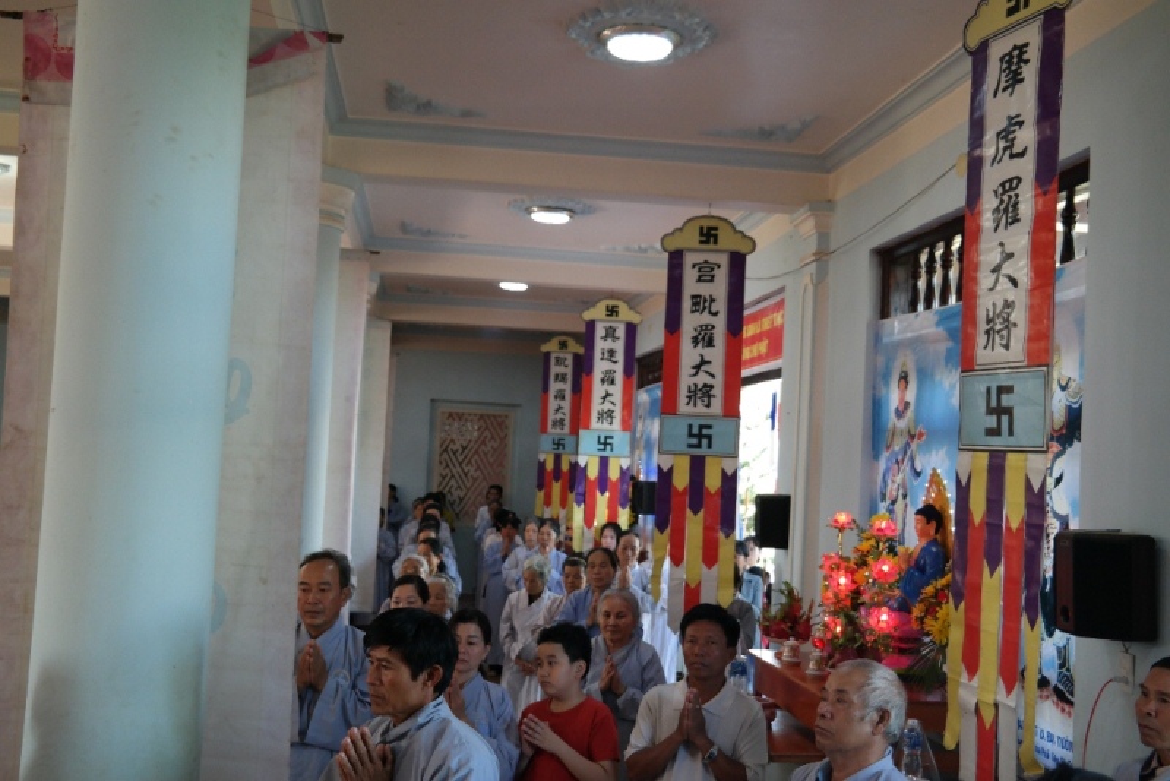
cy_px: 390
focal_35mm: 41
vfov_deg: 32.7
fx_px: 1333
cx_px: 585
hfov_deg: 47.4
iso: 800
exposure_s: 1/50
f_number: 4
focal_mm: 27
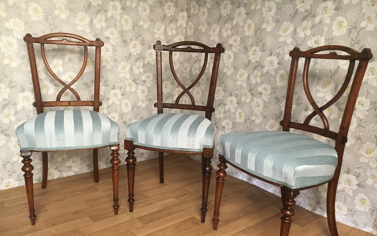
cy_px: 142
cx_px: 189
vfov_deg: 40.4
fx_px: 319
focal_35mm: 31
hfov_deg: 61.2
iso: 200
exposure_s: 1/20
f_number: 2.2
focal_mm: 4.15
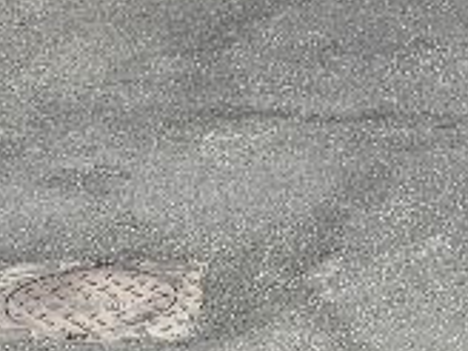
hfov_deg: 10.2
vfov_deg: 8.0
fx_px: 2420
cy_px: 619
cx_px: 936
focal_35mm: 179
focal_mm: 6.3
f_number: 1.7
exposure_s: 1/120
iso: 32
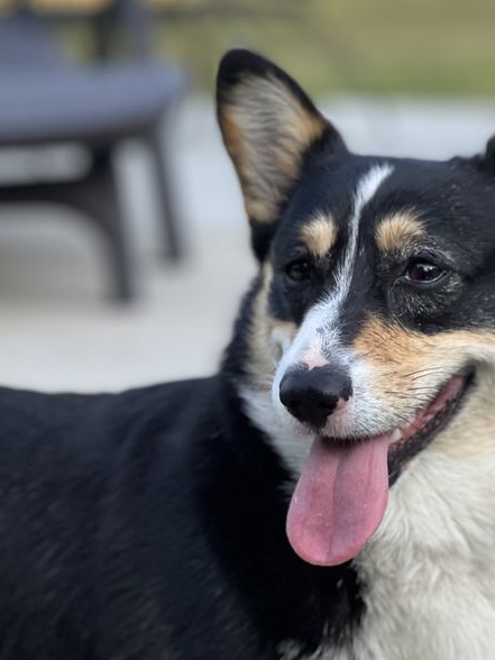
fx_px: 2498
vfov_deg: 15.1
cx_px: 391
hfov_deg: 11.3
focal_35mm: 131
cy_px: 323
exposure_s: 1/121
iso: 40
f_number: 2.8
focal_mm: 9
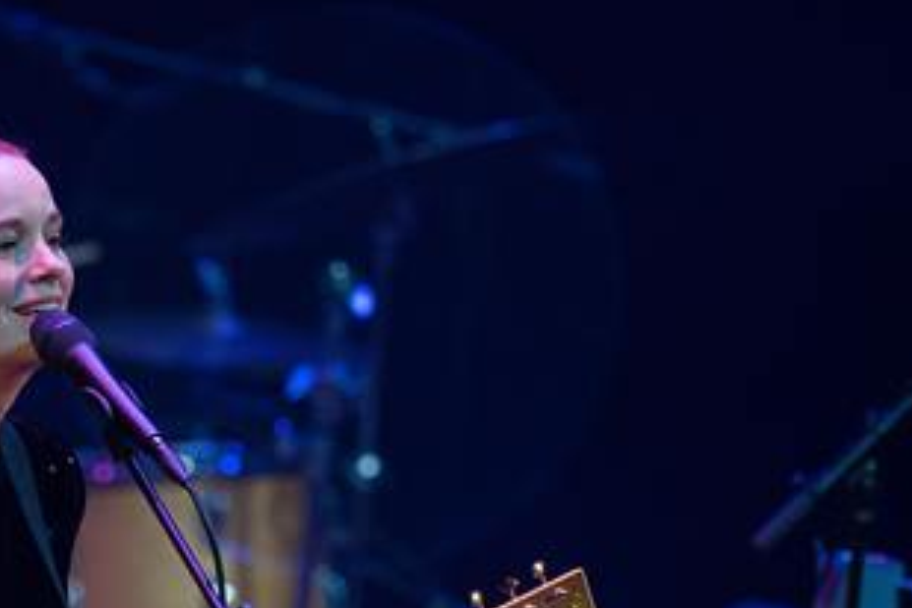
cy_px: 586
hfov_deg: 2.9
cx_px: 86
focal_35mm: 699
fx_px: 17707
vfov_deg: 2.0
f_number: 2.8
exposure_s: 1/320
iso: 2500
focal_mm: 300
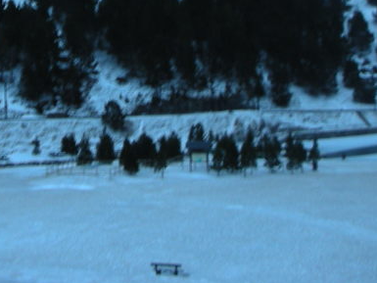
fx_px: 1013
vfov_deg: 15.2
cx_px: 99
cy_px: -72
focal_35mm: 93
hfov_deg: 20.9
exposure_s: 1/4
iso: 50
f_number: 3
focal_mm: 5.8
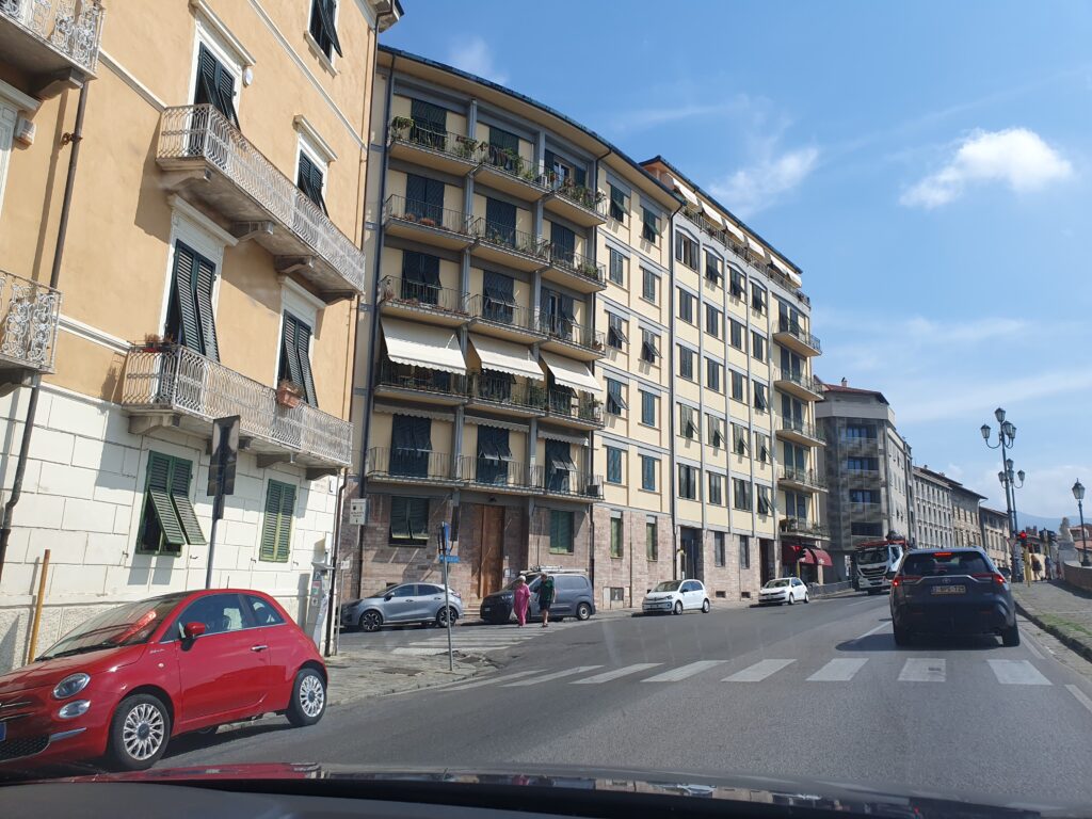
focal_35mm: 26
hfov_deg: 67.3
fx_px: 820
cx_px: 546
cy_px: 410
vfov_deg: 53.1
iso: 50
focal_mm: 4.32
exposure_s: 1/1408
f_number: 2.4
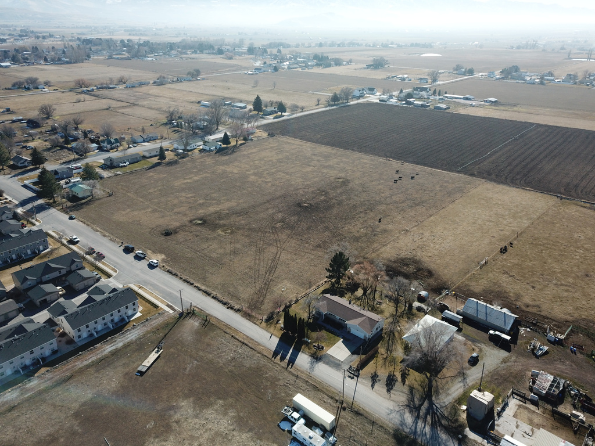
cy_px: 223
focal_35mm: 26
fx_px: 447
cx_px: 298
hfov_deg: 67.3
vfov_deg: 53.1
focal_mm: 4.73
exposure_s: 1/1089
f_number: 2.2
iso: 100
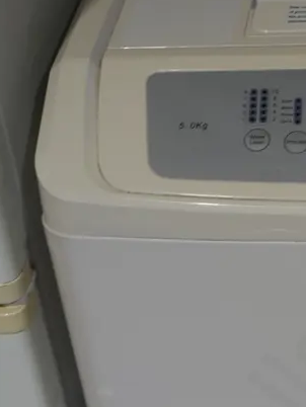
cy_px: 268
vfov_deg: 18.3
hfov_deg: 13.4
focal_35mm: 107
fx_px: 1260
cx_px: 382
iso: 200
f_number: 4.6
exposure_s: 1/60
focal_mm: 21
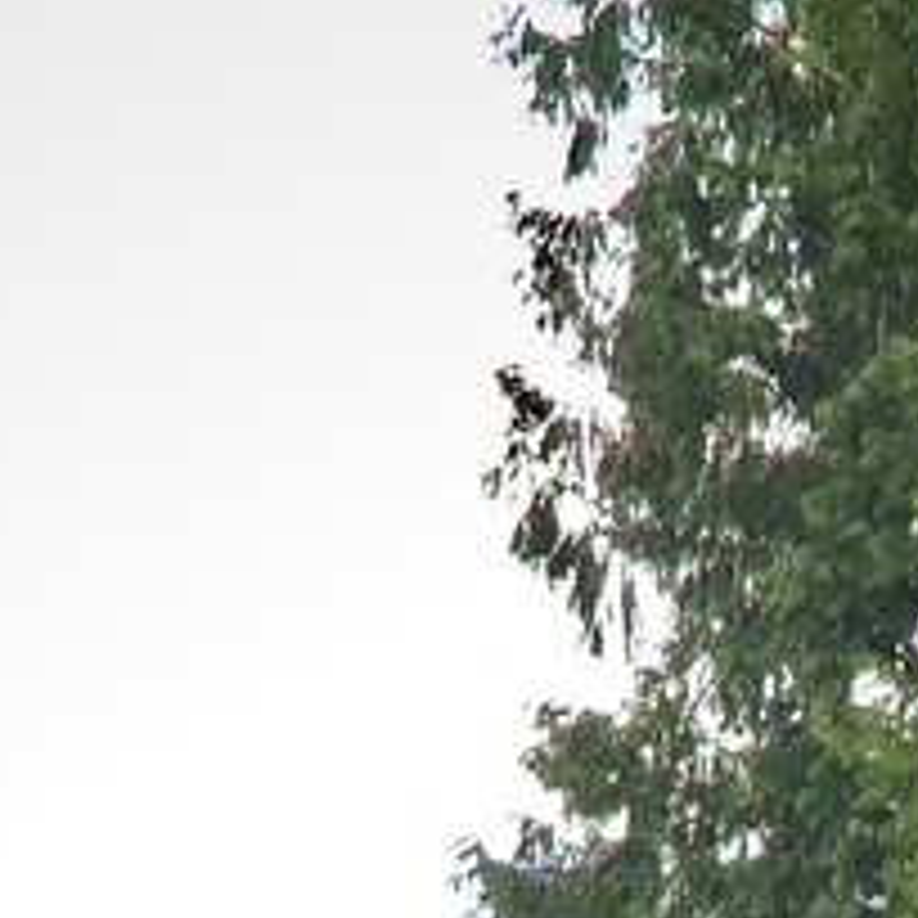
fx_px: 19232
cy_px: 1773
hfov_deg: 2.7
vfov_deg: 2.7
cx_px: 1485
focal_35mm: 641
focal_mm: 120
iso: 500
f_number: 4
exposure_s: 1/250
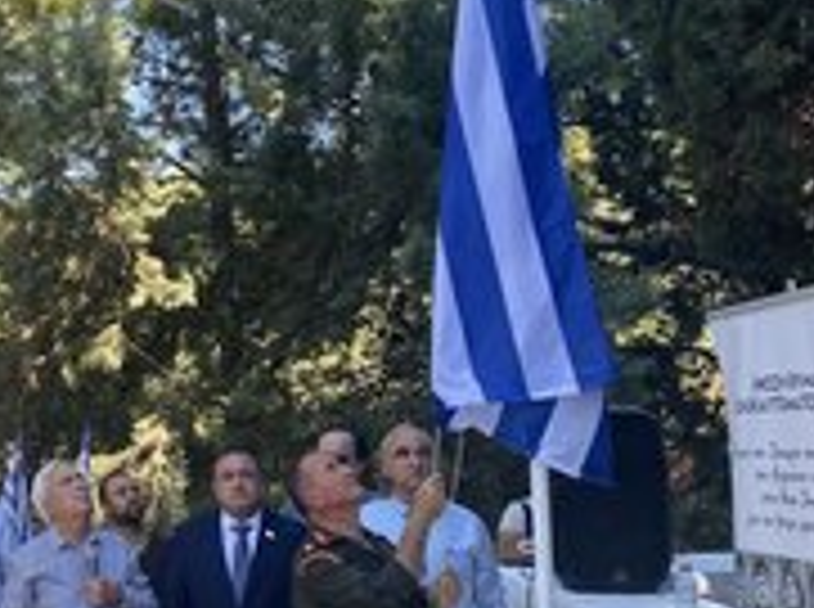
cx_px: 25
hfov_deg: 33.0
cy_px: 241
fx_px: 1267
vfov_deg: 26.9
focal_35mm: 54
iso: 32
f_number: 1.8
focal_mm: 4.25
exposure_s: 1/517
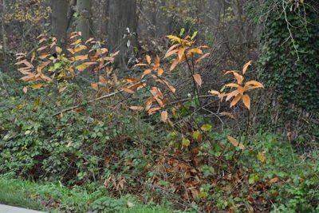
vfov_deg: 13.1
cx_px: 160
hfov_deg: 19.4
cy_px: 106
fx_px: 931
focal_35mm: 105
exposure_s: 1/160
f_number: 5.3
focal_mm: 70
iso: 10000
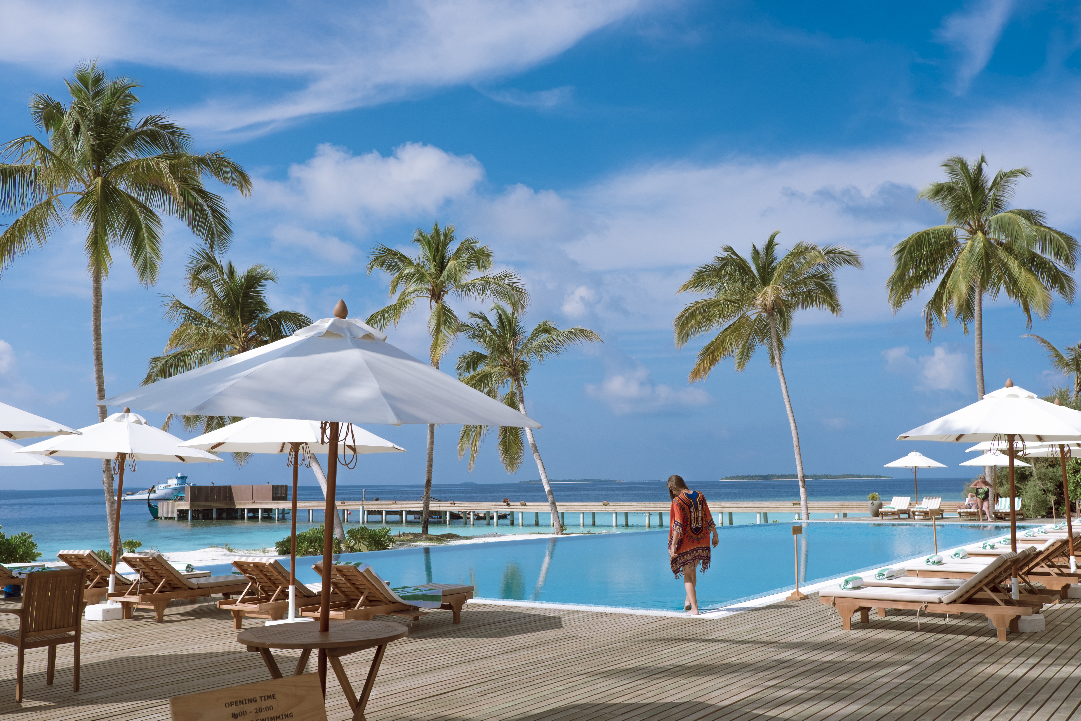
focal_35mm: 35
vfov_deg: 37.8
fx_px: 1051
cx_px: 540
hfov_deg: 54.4
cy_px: 360
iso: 200
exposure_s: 1/2000
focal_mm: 23
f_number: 4
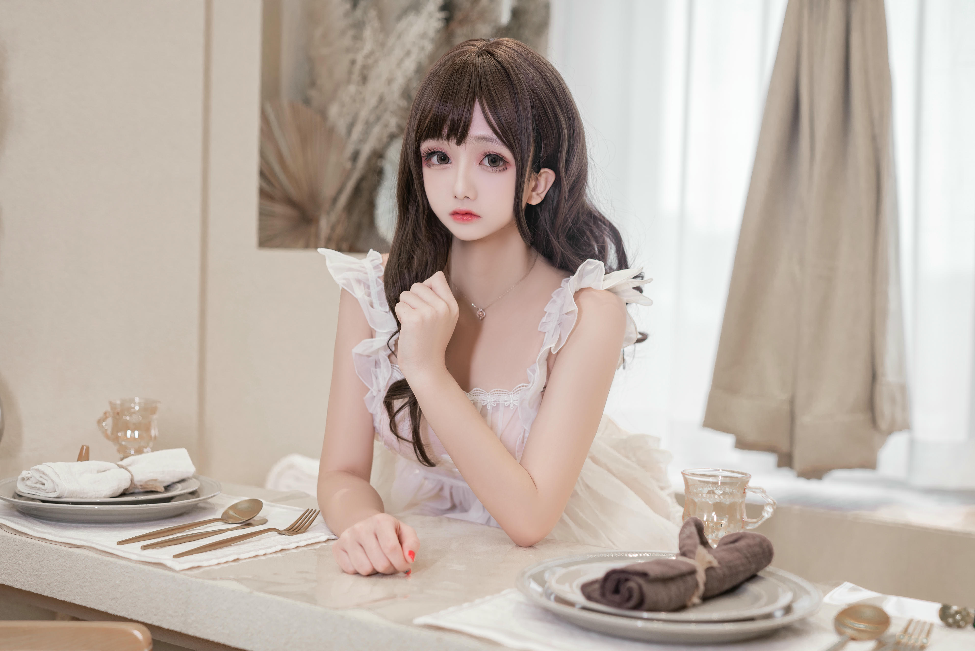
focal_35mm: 50
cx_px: 488
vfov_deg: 27.0
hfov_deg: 39.6
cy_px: 326
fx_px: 1354
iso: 640
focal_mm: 50
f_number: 2.5
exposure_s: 1/160
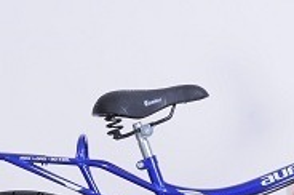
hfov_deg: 7.2
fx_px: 2323
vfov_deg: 4.8
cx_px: 246
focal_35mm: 285
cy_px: 225
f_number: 11
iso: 200
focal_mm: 70
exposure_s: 1/160
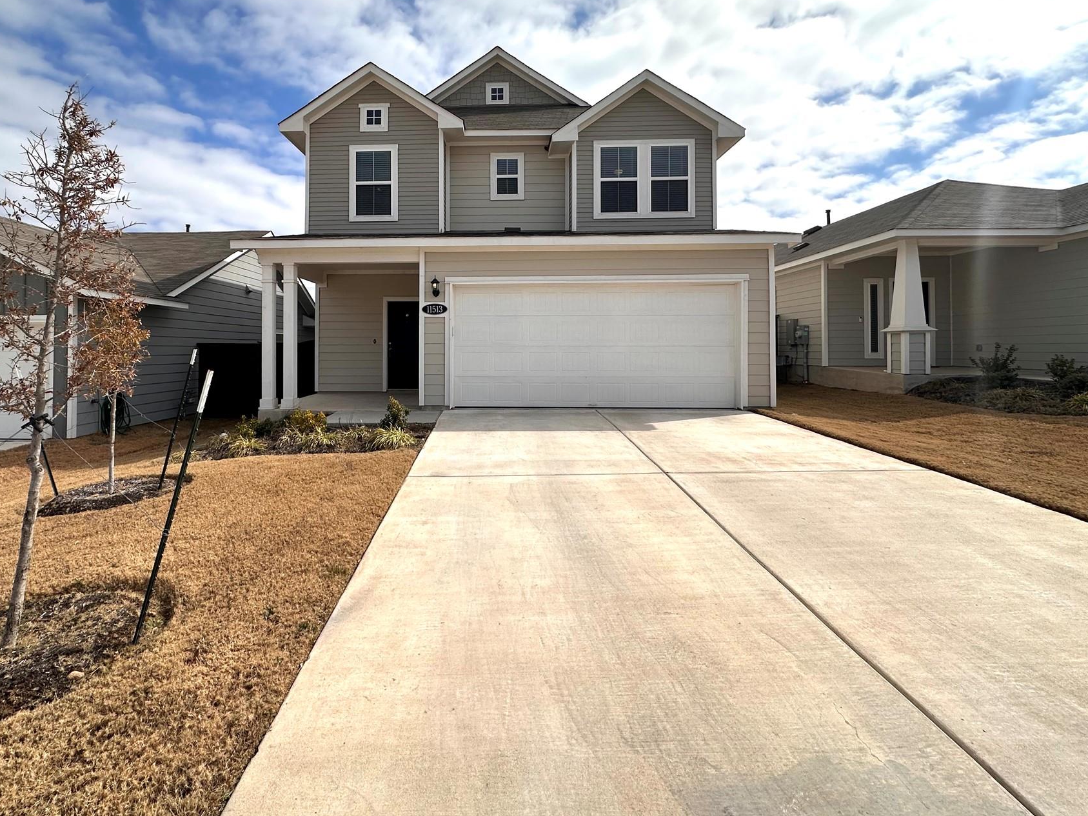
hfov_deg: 90.6
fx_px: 534
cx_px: 477
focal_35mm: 17
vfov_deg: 74.2
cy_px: 342
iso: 50
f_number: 2.2
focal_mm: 2.22
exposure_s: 1/3300
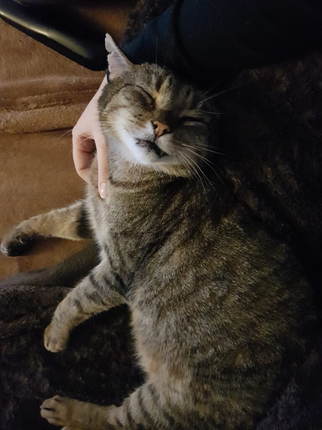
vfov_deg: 67.3
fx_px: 322
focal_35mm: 26
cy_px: 215
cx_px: 161
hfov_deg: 53.1
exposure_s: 1/8
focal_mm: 4.2
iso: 1250
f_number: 1.7
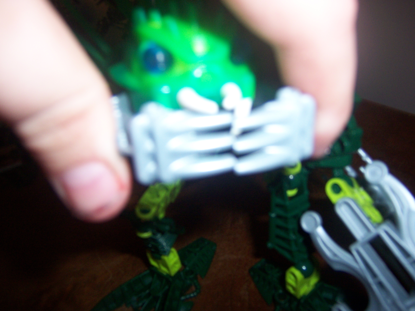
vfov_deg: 42.9
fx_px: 396
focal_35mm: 33
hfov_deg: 55.4
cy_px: 156
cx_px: 208
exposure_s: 1/60
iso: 140
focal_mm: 5.5
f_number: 2.8
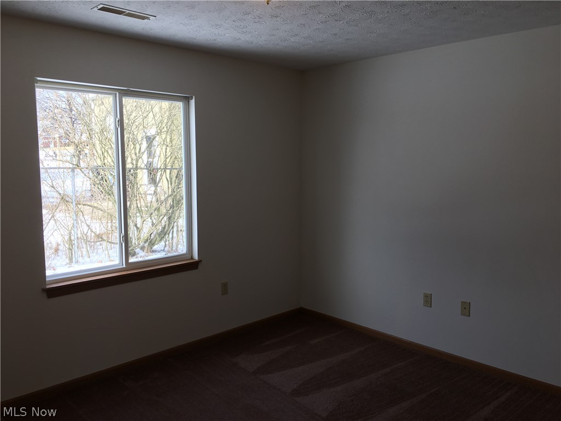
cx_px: 280
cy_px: 210
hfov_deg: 61.7
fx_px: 470
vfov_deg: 48.2
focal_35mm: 29
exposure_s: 1/130
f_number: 2.2
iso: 25
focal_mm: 4.15
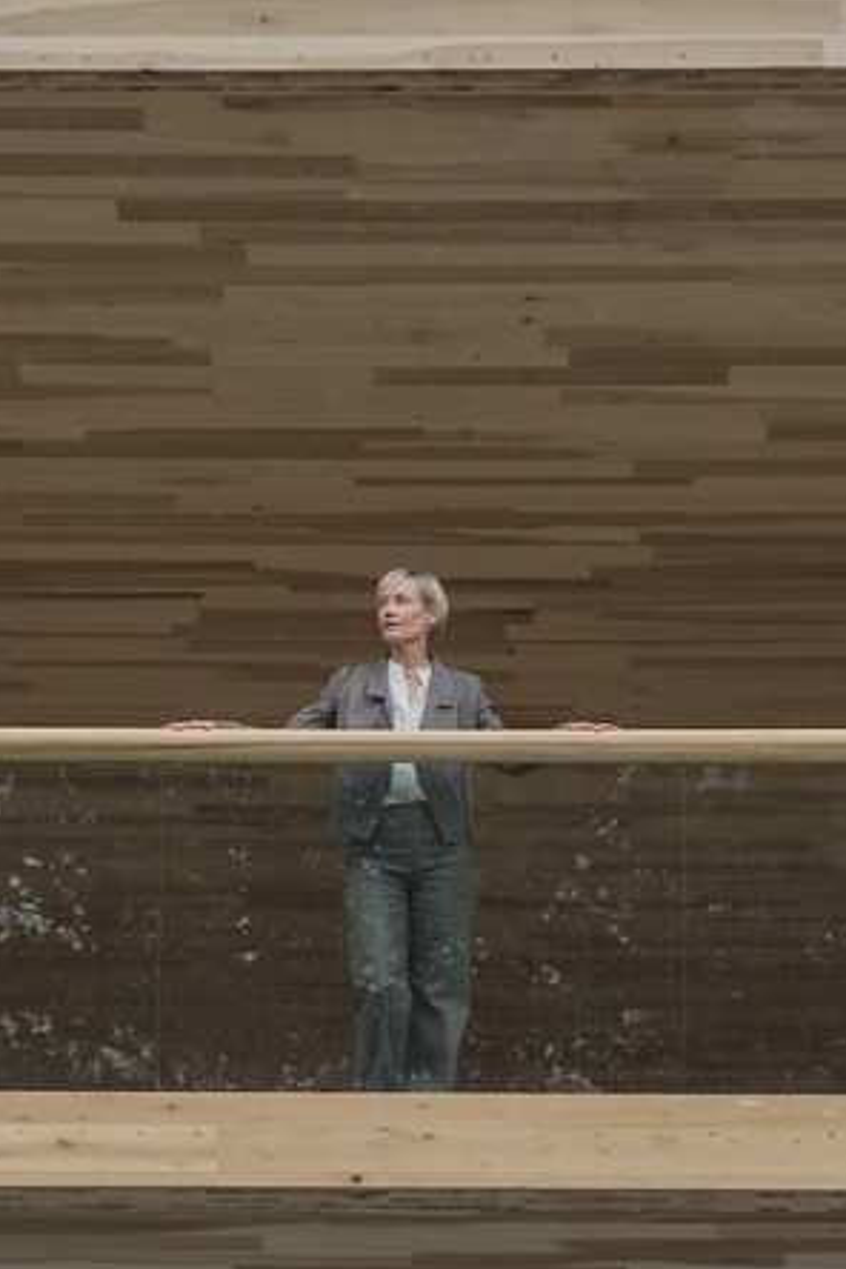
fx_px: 3807
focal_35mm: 108
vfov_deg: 18.5
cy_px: 1223
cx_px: 427
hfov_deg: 12.7
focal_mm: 48
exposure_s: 1/400
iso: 500
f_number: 3.5
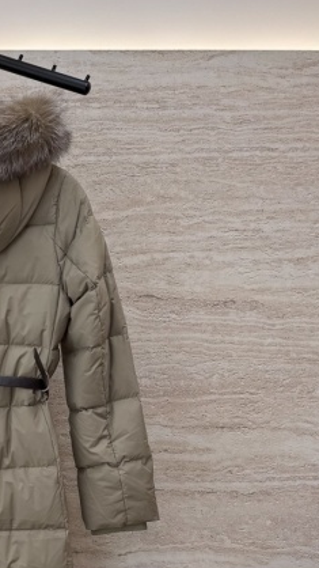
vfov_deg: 39.3
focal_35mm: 50
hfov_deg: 22.1
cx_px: -62
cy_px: 474
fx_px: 752
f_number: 1.78
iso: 64
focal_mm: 6.76
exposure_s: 1/237
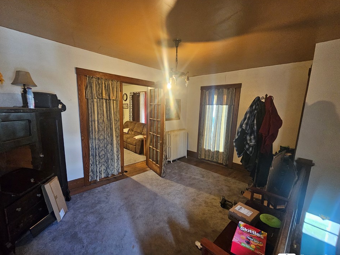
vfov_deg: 85.6
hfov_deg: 102.1
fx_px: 137
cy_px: 134
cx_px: 168
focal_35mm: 14
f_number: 2.2
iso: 800
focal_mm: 2.2
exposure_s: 1/24
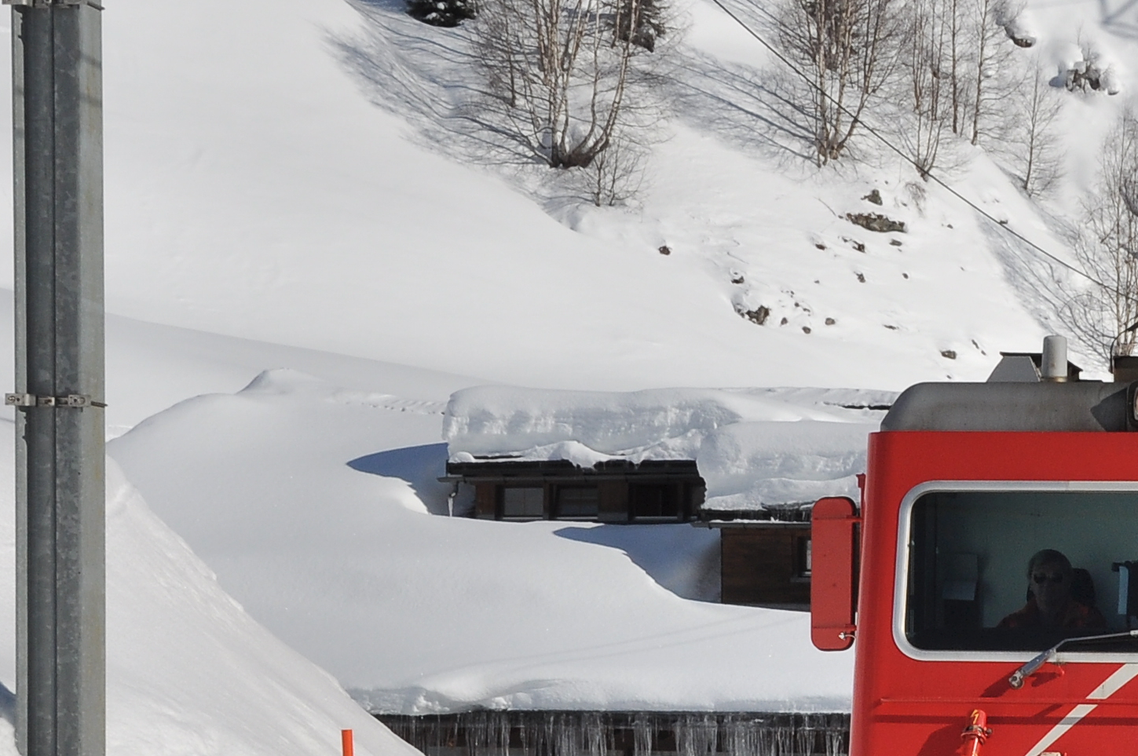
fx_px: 4484
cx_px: 1188
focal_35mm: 142
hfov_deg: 14.2
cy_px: 793
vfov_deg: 9.6
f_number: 14
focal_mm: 32
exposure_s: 1/800
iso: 200
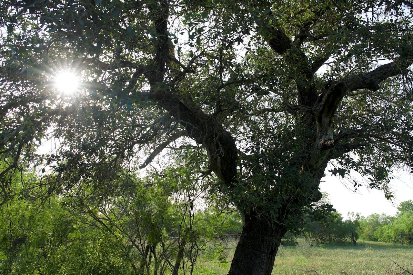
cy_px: 140
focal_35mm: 27
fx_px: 310
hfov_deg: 67.4
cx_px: 213
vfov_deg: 47.9
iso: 100
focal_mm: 24
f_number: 7.1
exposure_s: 1/100
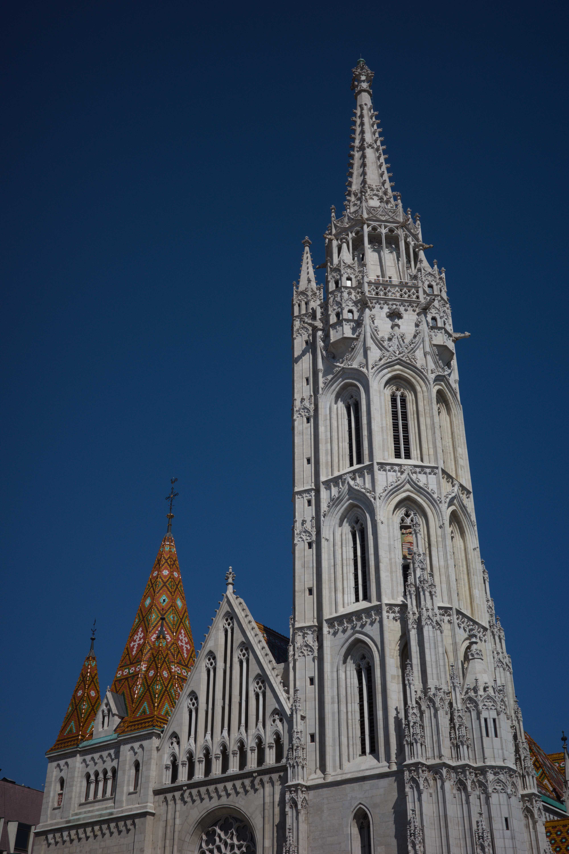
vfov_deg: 48.5
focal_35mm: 40
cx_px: 284
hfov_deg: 33.4
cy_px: 427
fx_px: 948
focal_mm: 26
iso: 100
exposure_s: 1/1250
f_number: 6.3
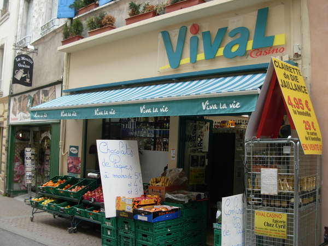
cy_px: 123
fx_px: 360
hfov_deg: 49.0
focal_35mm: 38
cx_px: 164
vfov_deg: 37.7
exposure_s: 1/108
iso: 79
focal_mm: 6.3
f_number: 2.9
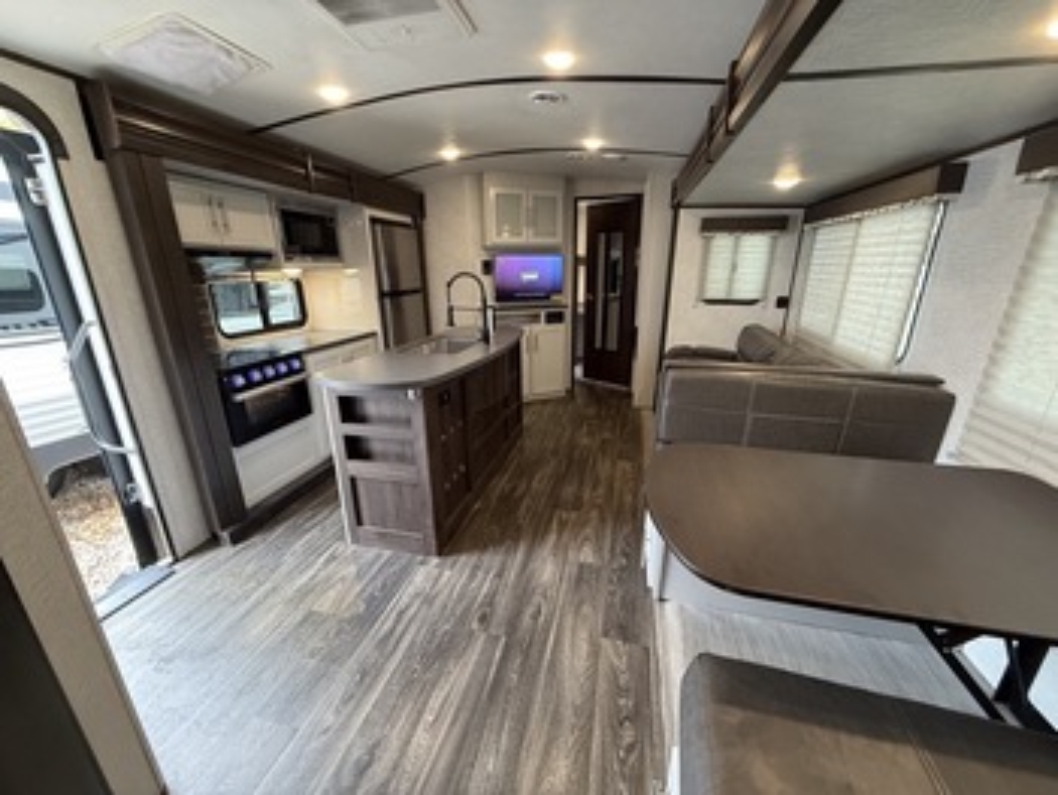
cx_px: 529
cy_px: 398
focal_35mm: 14
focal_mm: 2.22
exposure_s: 1/60
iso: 640
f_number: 2.2
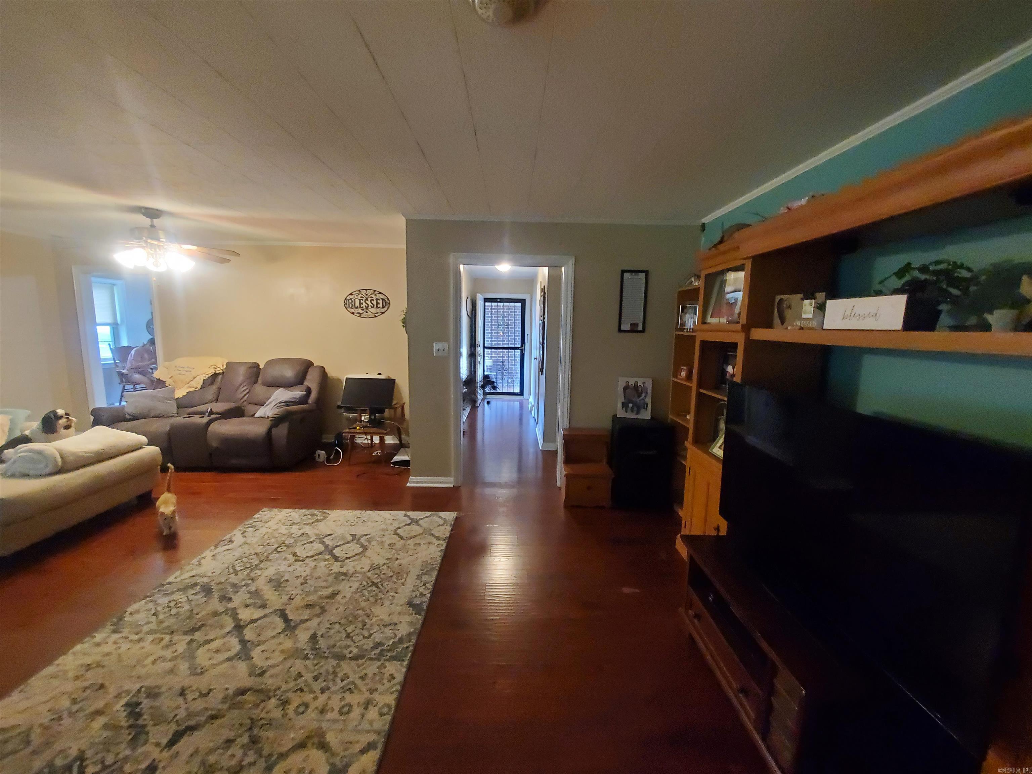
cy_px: 387
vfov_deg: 89.9
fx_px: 388
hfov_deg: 106.2
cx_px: 516
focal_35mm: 13
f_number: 2.2
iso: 800
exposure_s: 1/30
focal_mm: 1.8
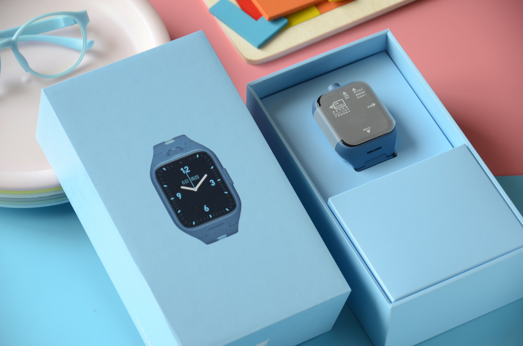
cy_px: 173
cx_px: 262
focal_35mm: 147
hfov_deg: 14.0
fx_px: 2131
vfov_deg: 9.3
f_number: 5.6
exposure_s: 1/125
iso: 200
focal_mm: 98
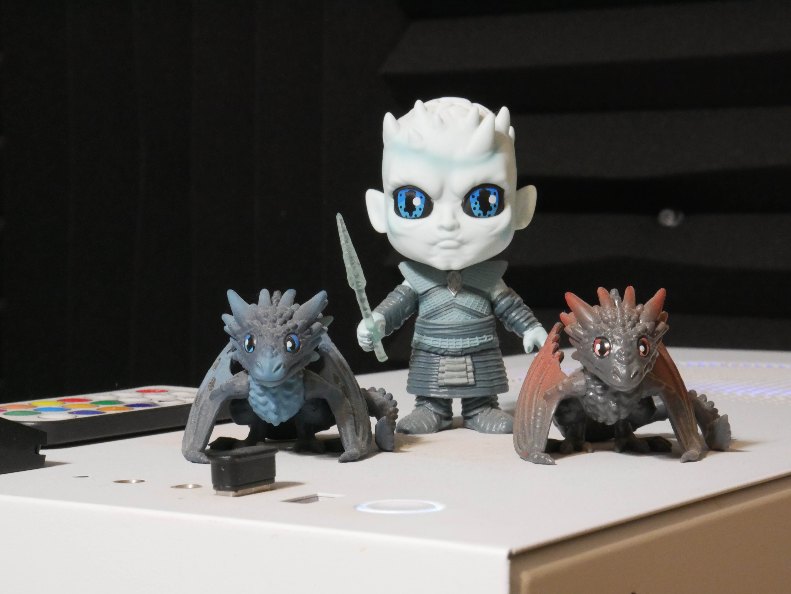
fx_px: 1920
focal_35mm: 84
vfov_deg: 17.6
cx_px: 396
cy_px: 297
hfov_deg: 23.3
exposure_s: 1/4
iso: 3200
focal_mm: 42
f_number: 18
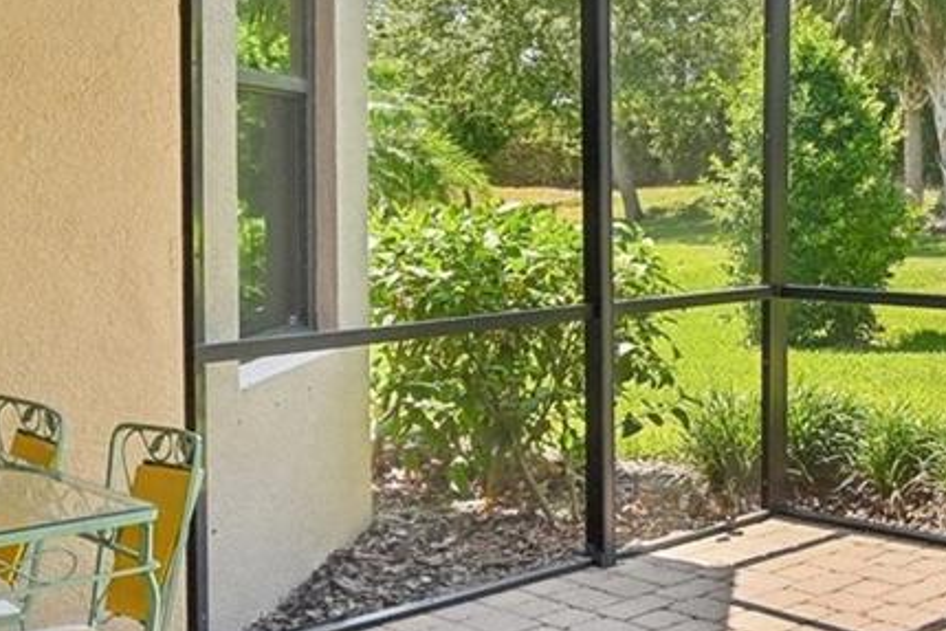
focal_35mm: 52
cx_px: 994
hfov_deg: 34.0
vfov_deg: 25.7
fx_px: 1367
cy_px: 170
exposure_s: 1/320
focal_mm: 14
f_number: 8
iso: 400
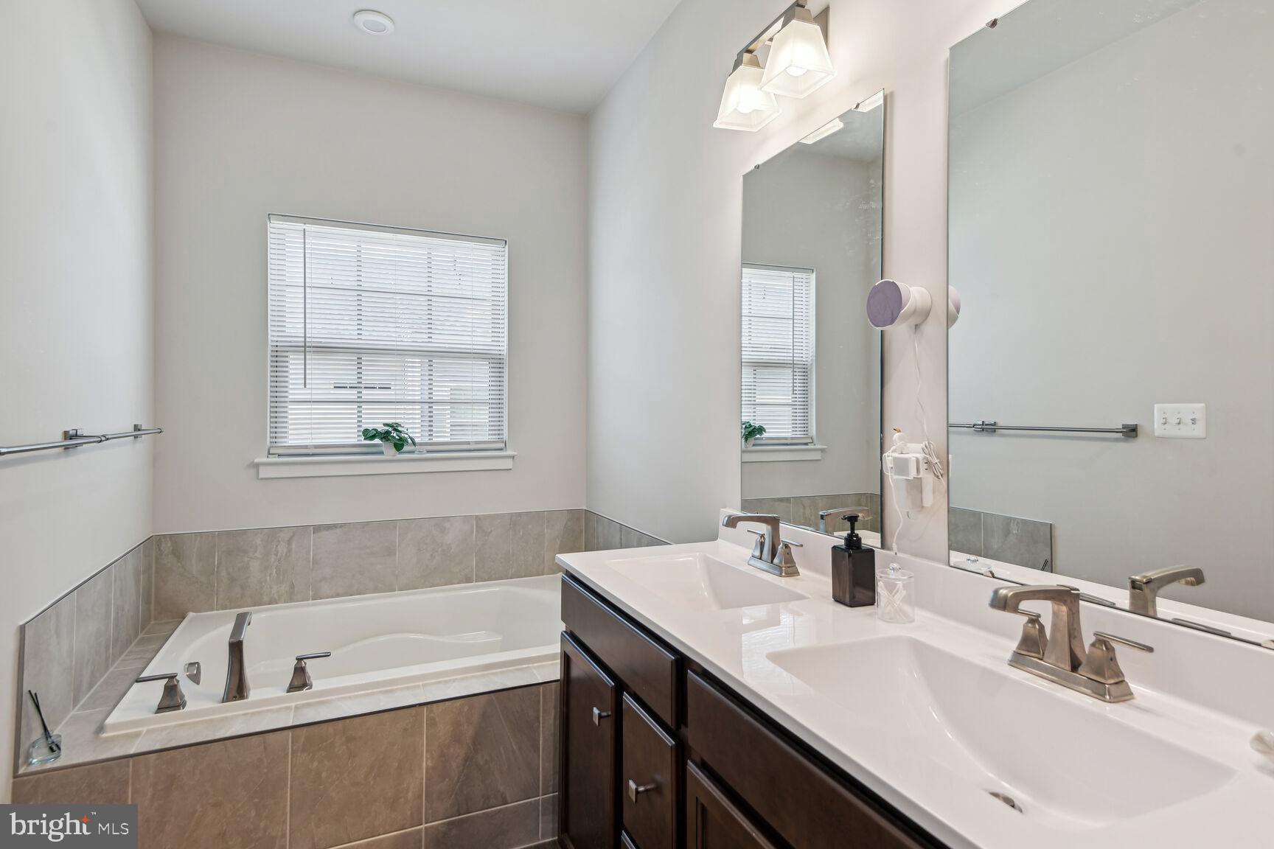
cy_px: 424
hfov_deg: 86.9
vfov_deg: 64.6
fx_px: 672
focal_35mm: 19
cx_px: 637
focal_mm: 19
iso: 200
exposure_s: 1/20
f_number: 8
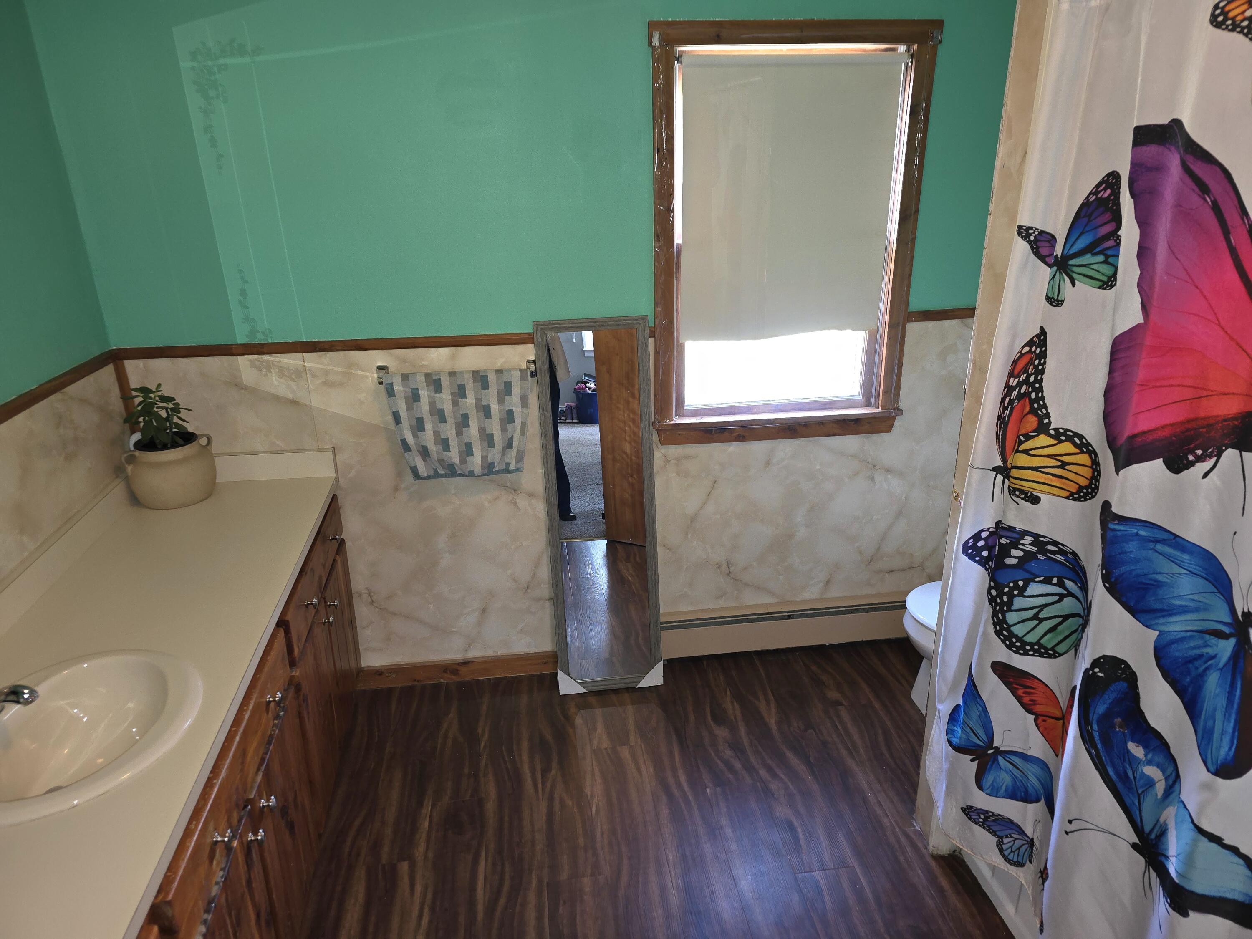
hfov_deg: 73.9
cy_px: 470
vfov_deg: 58.9
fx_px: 832
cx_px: 626
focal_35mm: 23
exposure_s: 1/17
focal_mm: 6.3
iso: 125
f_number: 1.7
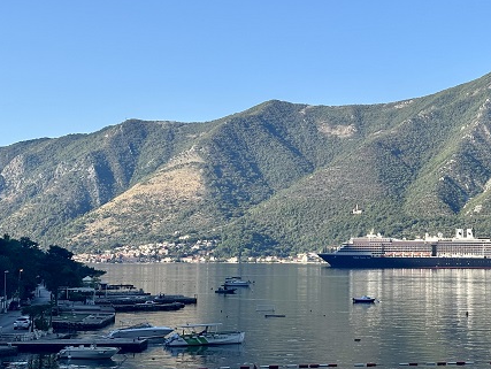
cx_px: 338
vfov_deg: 20.2
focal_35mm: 73
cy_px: 162
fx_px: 1036
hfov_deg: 26.5
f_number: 1.6
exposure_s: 1/1522
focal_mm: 5.96
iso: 32
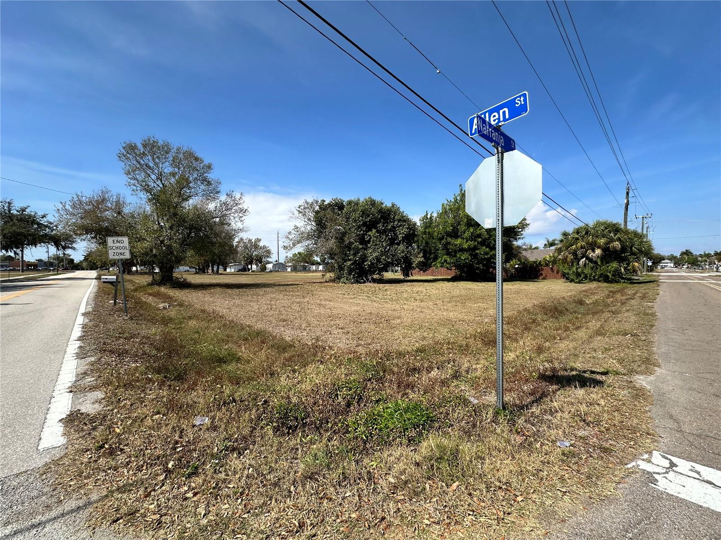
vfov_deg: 85.7
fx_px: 292
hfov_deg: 102.1
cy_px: 270
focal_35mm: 14
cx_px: 360
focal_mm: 2.22
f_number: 2.2
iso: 50
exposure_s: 1/1855
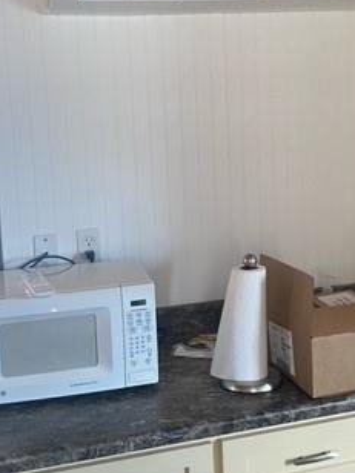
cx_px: 195
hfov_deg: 27.0
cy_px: 177
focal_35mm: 54
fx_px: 738
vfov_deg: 35.3
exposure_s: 1/69
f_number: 1.8
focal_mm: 4.25
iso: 125
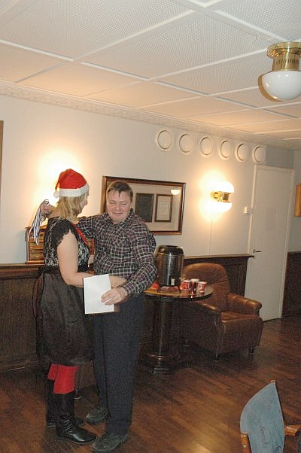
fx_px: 453
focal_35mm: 36
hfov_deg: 36.8
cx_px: 150
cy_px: 226
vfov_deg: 53.2
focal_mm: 24
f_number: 5
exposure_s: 1/60
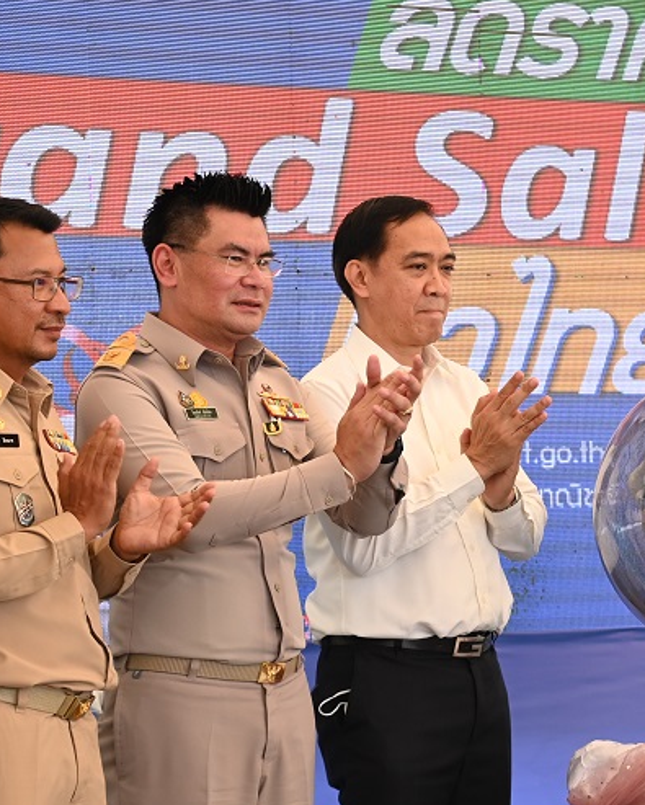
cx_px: 513
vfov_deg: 12.0
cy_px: 466
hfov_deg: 9.6
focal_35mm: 161
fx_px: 3838
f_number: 5
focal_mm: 70
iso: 640
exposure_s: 1/250
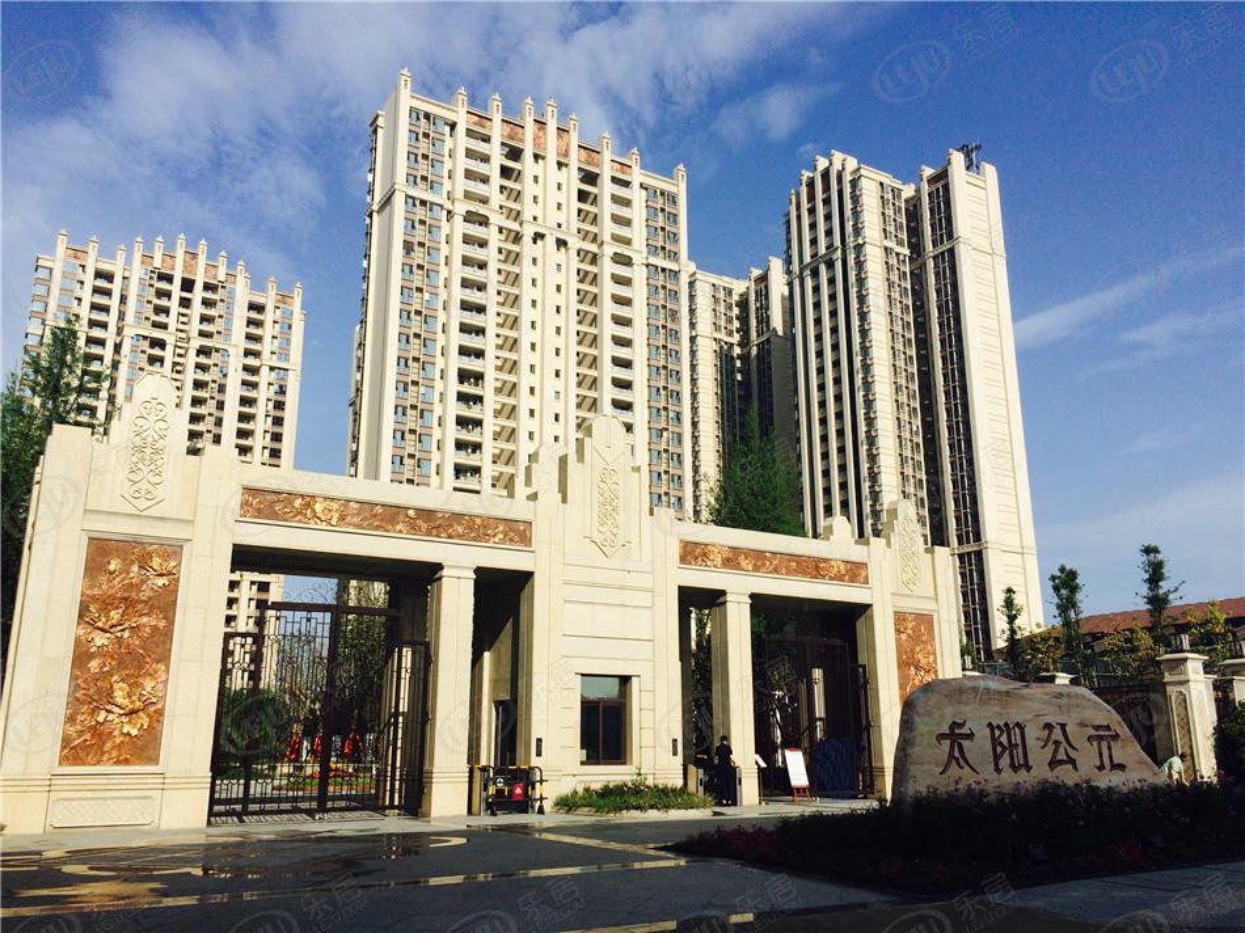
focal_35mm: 29
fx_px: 1043
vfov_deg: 48.2
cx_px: 622
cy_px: 466
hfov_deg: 61.7
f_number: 2.2
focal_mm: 4.15
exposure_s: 1/4115
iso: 32
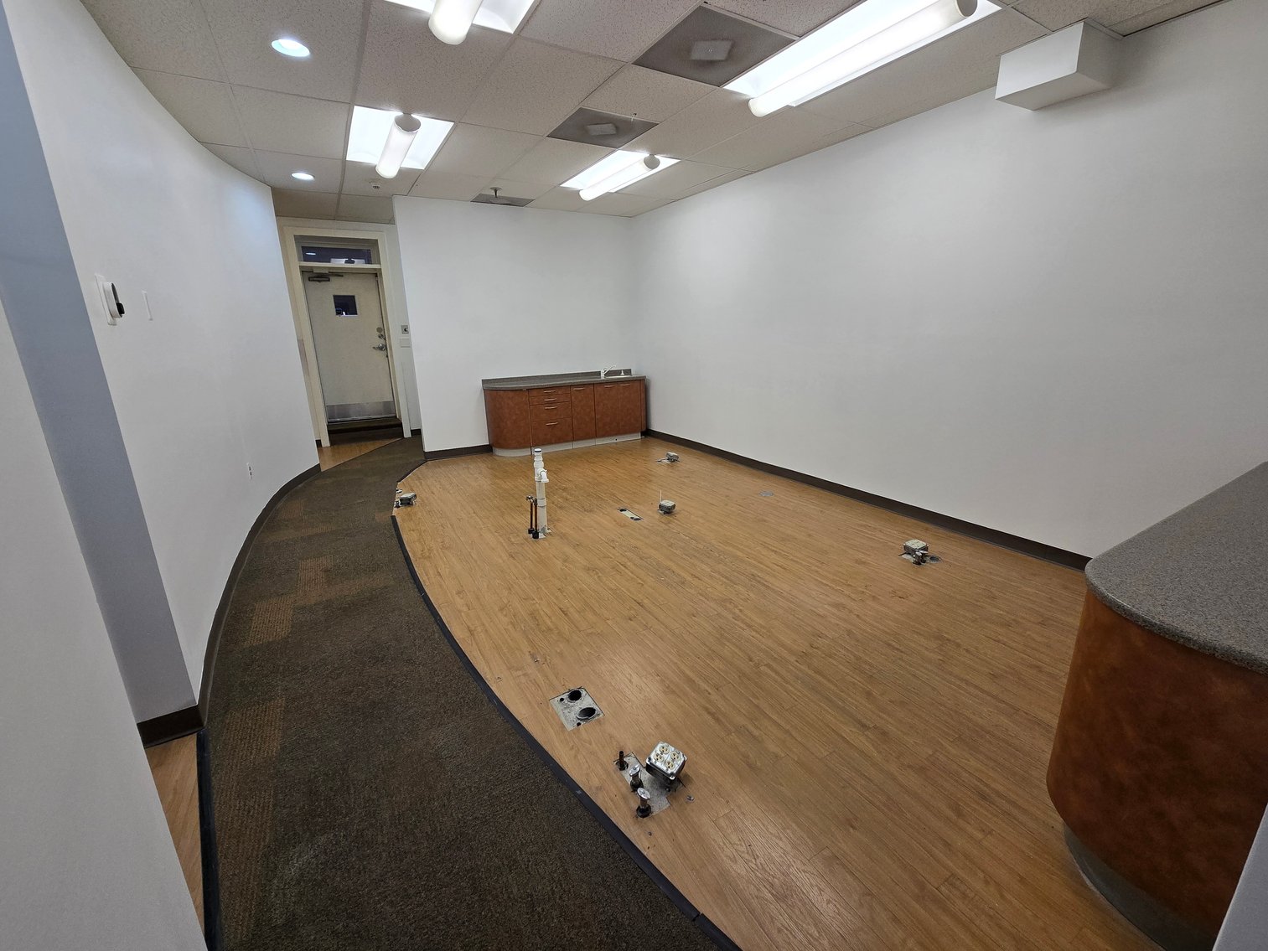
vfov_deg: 89.9
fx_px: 476
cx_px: 634
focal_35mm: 13
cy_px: 476
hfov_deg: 106.2
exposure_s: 1/120
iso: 80
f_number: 2.2
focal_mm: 2.2
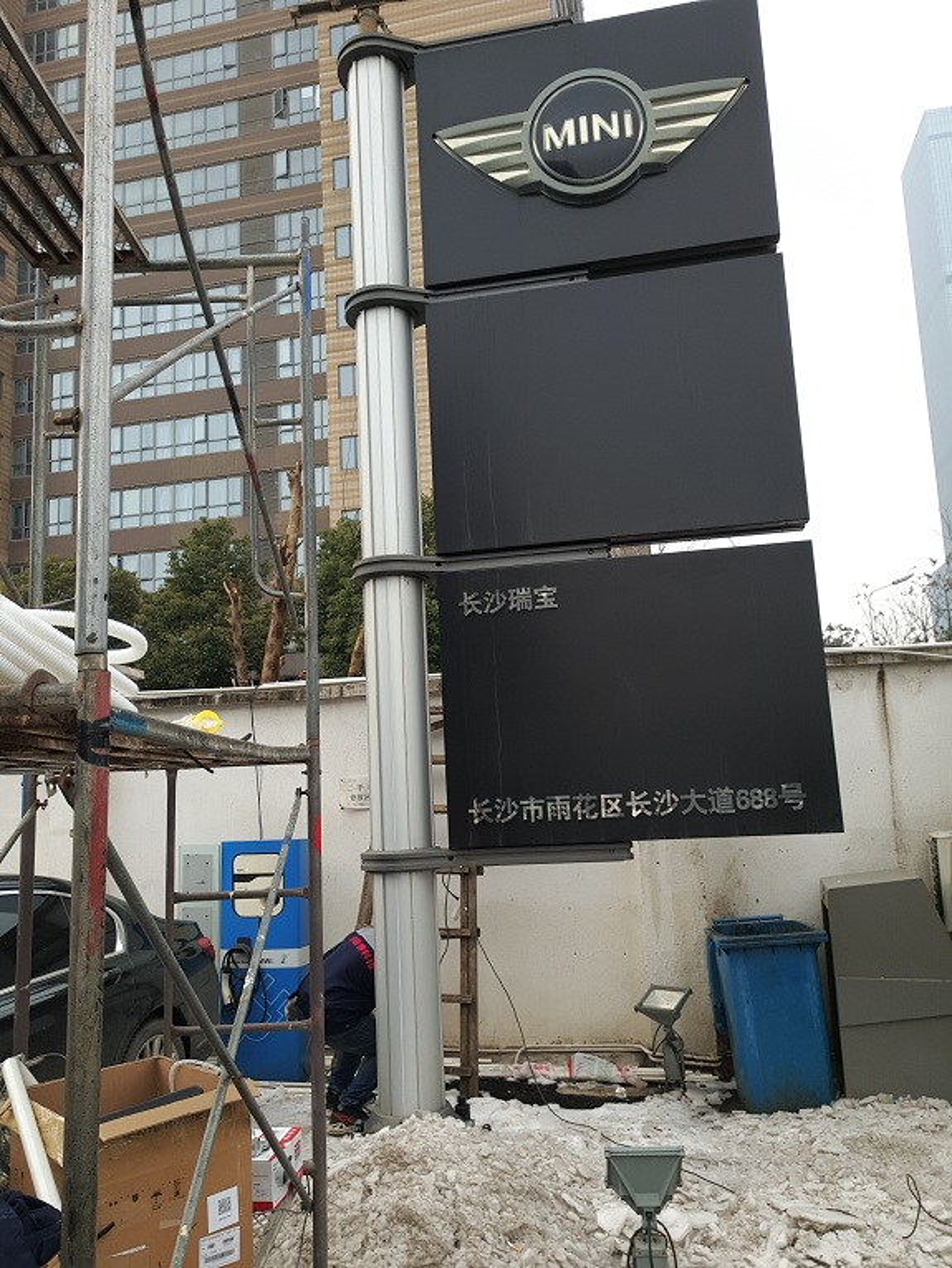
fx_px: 1136
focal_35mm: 31
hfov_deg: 45.5
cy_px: 634
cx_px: 476
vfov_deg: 58.3
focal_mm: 3.75
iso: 40
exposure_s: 1/233
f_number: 2
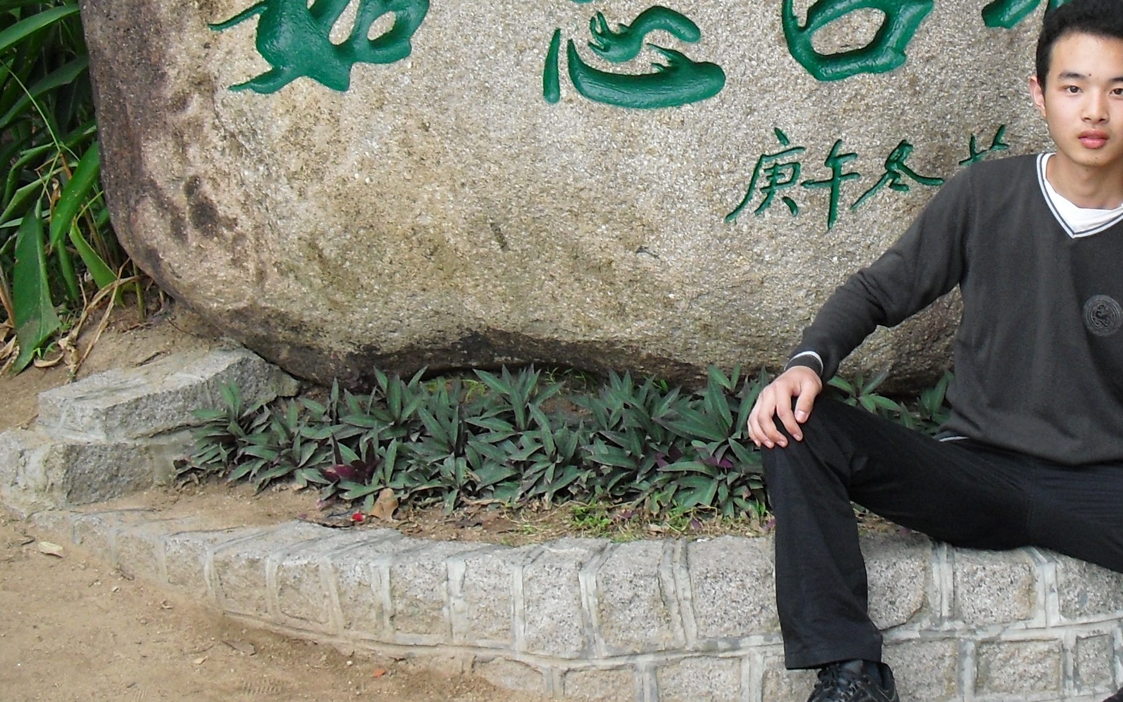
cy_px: 151
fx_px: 2020
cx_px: 794
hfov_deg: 30.7
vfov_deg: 19.5
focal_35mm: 66
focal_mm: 6.3
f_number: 3.1
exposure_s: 1/100
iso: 200
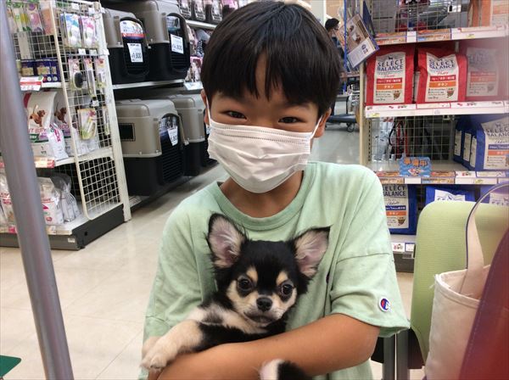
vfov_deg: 44.0
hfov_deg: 56.9
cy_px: 190
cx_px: 254
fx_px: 470
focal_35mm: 32
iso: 50
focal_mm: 3.3
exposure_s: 1/24
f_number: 2.4
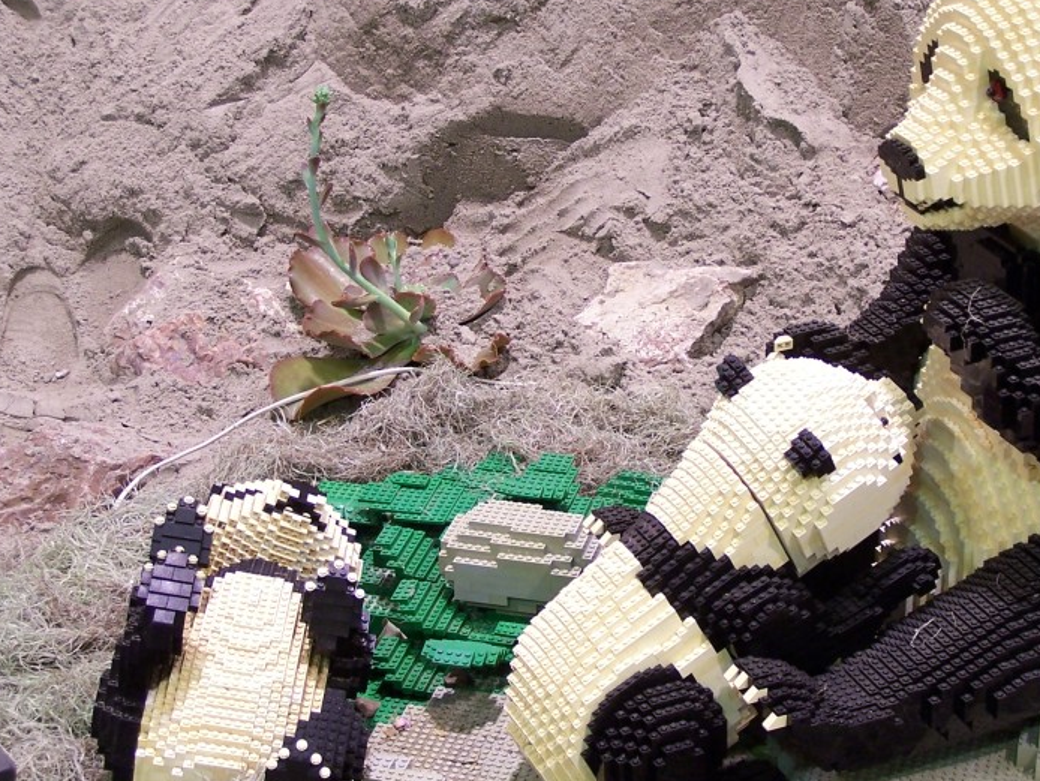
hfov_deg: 22.4
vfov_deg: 17.0
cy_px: 361
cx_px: 664
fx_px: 2615
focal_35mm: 87
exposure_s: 1/3
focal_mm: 9.8
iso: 80
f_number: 3.1
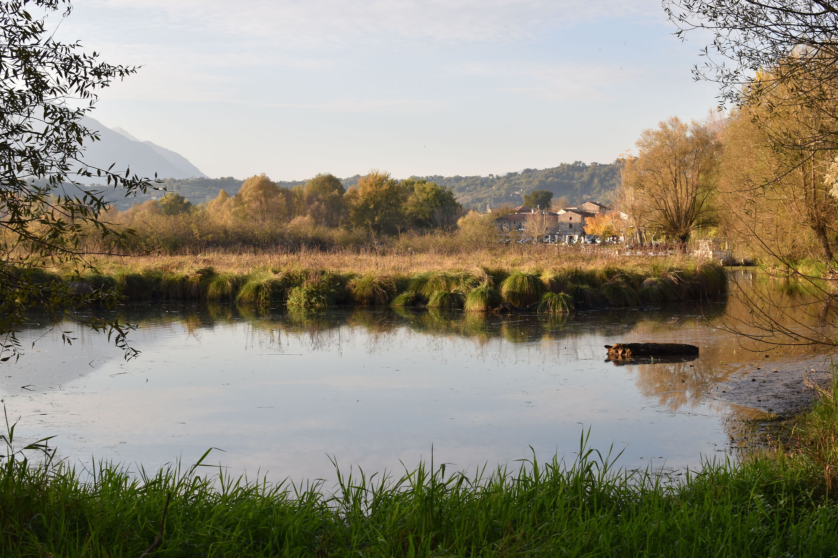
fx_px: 1222
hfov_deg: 37.9
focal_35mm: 52
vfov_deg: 25.8
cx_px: 419
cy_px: 279
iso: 100
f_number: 7.1
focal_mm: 35
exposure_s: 1/100
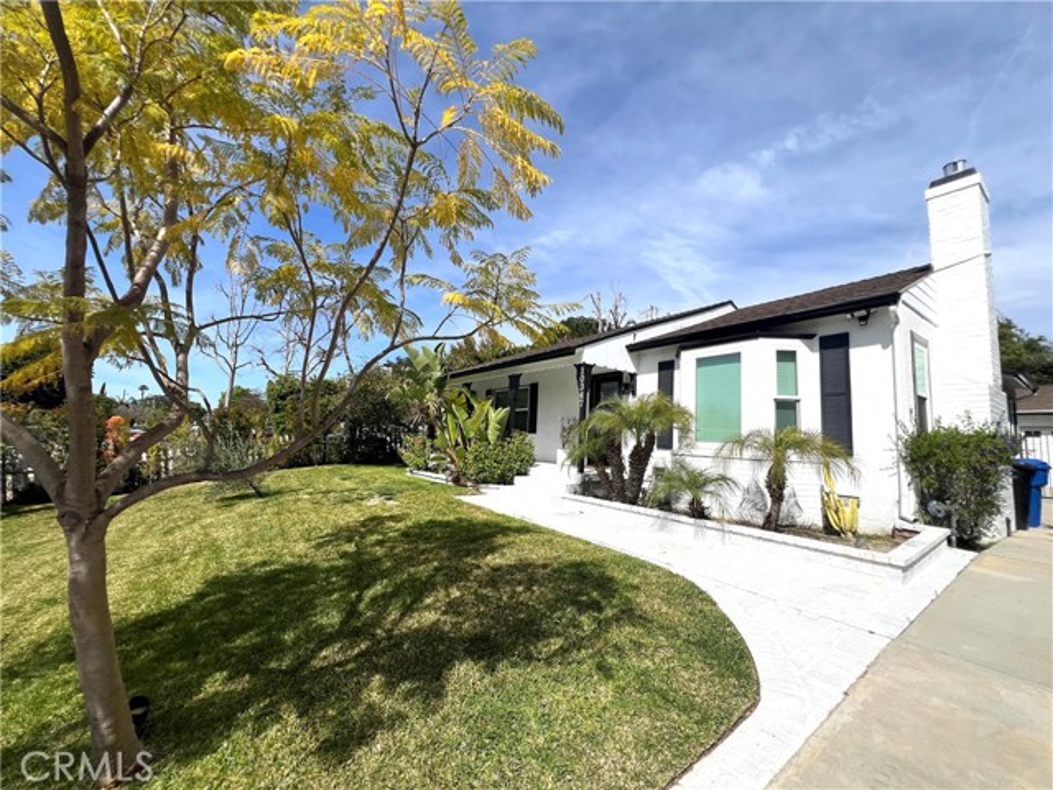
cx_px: 526
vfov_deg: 89.9
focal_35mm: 13
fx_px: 395
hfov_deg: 106.2
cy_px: 395
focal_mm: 1.57
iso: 32
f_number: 1.8
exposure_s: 1/2732
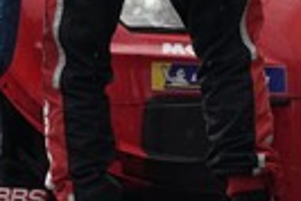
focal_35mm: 3250
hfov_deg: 0.6
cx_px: -251
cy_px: -192
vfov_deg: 0.4
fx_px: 27203
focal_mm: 600
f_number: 7.1
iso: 400
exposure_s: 1/800
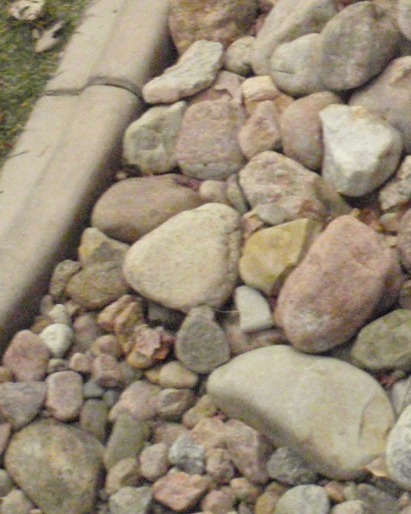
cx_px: 467
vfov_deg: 18.7
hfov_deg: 15.0
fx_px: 1520
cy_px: -1
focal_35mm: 100
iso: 800
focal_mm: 5
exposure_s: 1/40
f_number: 3.2
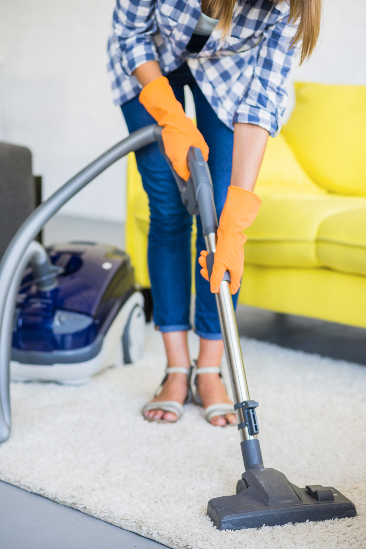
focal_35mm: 85
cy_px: 274
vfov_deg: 23.9
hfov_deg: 16.1
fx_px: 1296
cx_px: 183
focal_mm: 85
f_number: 2.8
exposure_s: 1/80
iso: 320
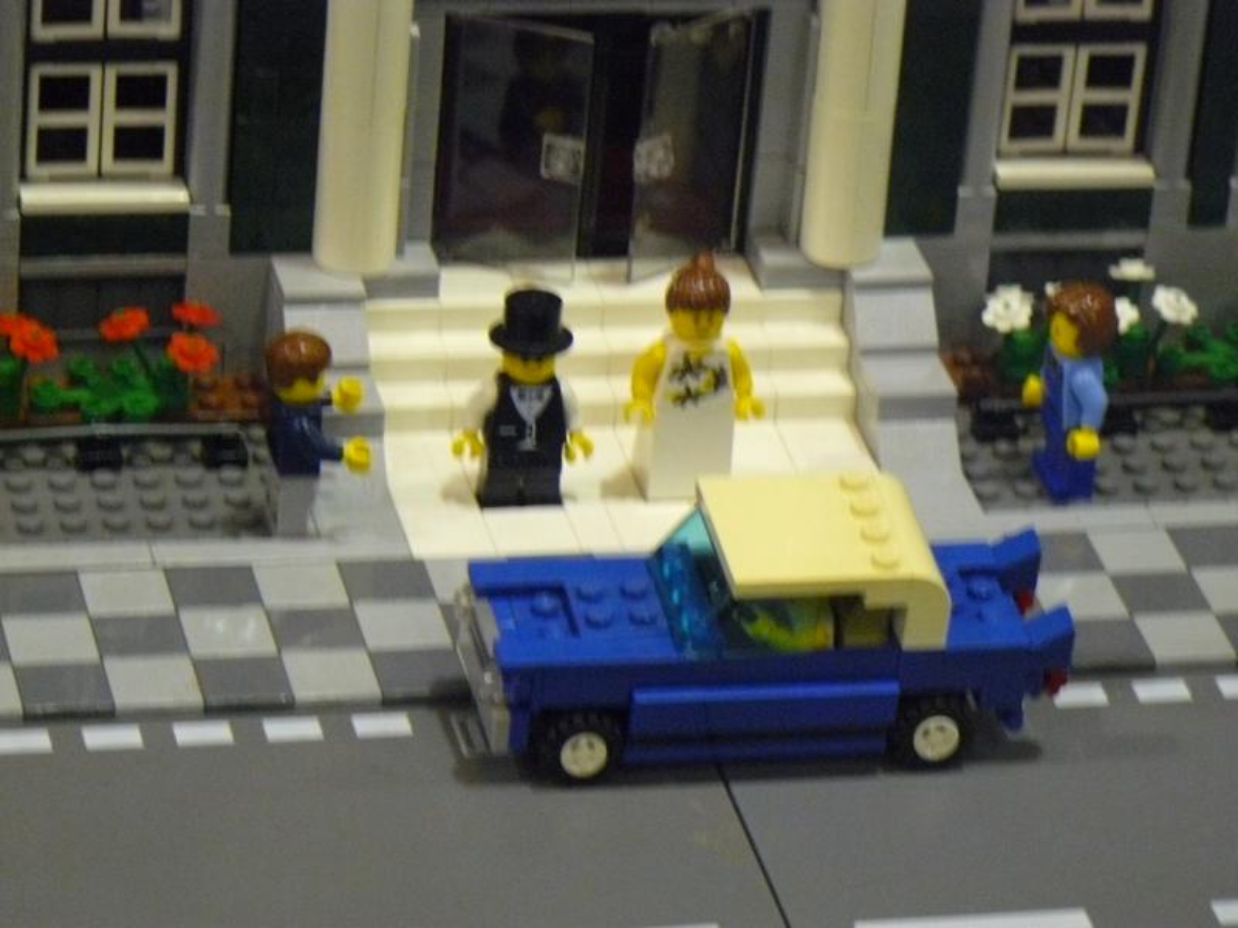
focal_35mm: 175
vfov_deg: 8.5
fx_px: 6259
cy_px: 464
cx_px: 619
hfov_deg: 11.3
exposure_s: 1/15
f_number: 3.3
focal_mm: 29.1
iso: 400
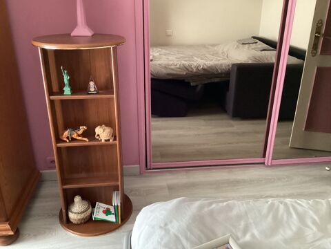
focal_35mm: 31
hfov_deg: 58.4
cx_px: 166
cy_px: 124
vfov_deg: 45.4
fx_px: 296
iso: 500
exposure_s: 1/30
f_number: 2.4
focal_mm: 3.3
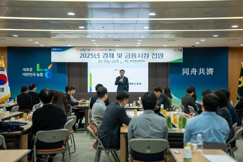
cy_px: 81
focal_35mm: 54
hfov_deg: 36.9
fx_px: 364
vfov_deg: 25.1
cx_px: 122
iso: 200
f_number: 2.8
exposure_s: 1/80
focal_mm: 54
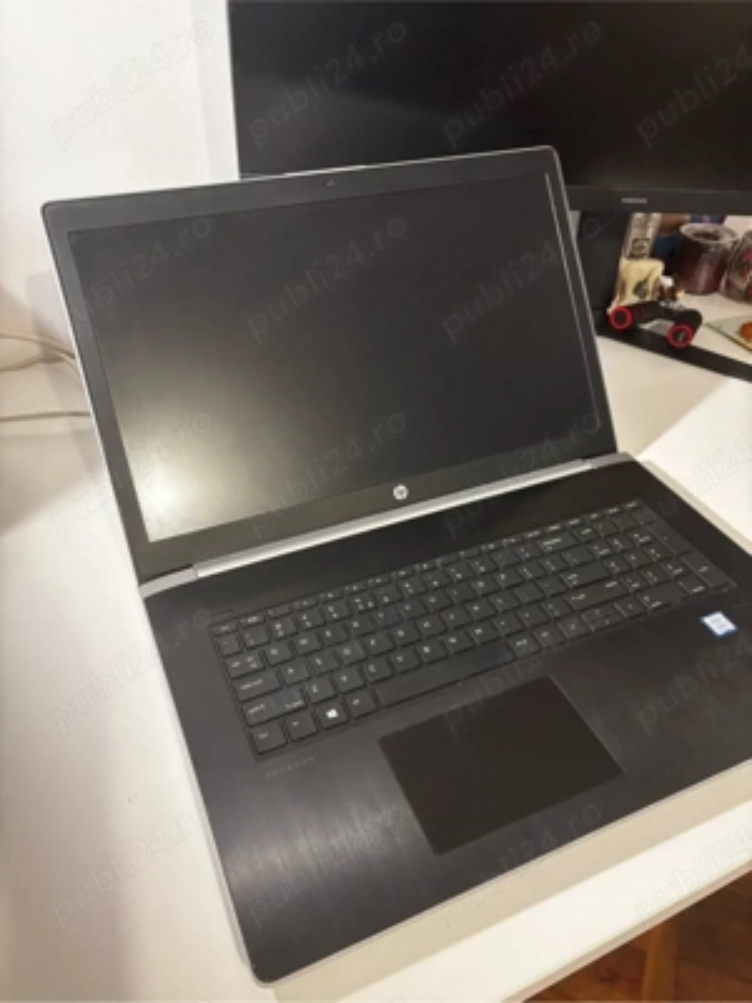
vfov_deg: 67.3
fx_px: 753
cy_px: 502
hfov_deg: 53.1
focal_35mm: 26
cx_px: 376
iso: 500
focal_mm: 5.96
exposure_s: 1/50
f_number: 1.6
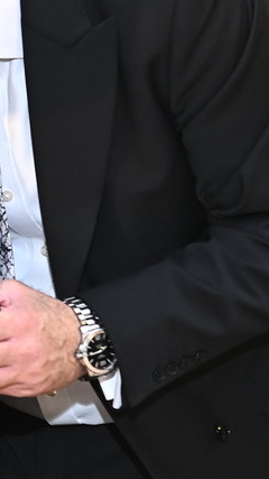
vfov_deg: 13.0
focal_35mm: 165
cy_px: 200
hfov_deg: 7.1
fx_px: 2094
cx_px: -259
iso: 1000
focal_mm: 48
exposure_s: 1/200
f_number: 3.5
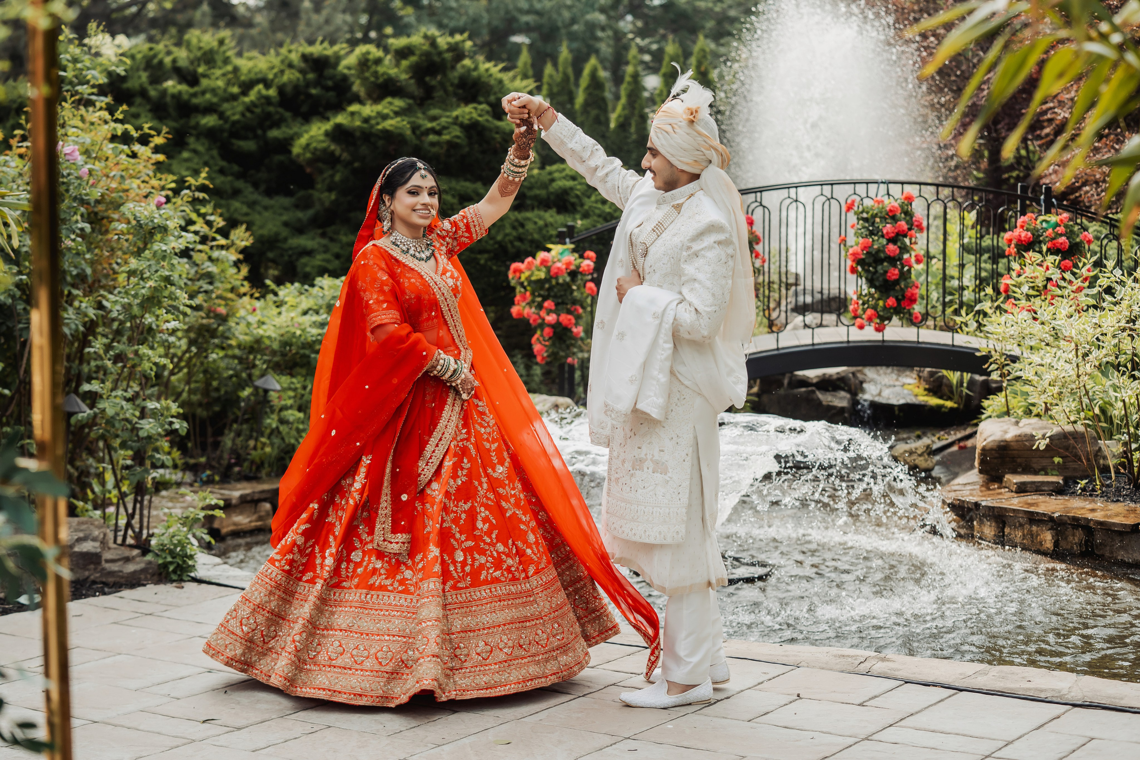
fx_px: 2217
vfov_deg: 19.5
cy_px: 380
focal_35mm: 70
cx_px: 570
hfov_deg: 28.8
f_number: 3.5
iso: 400
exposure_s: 1/800
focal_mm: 70
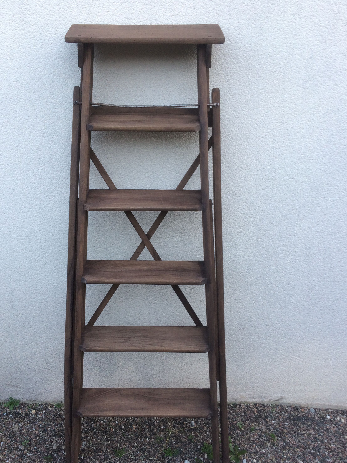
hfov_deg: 44.1
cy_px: 251
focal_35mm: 32
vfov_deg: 56.7
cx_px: 159
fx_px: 428
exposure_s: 1/50
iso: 40
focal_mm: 4.15
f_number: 2.2
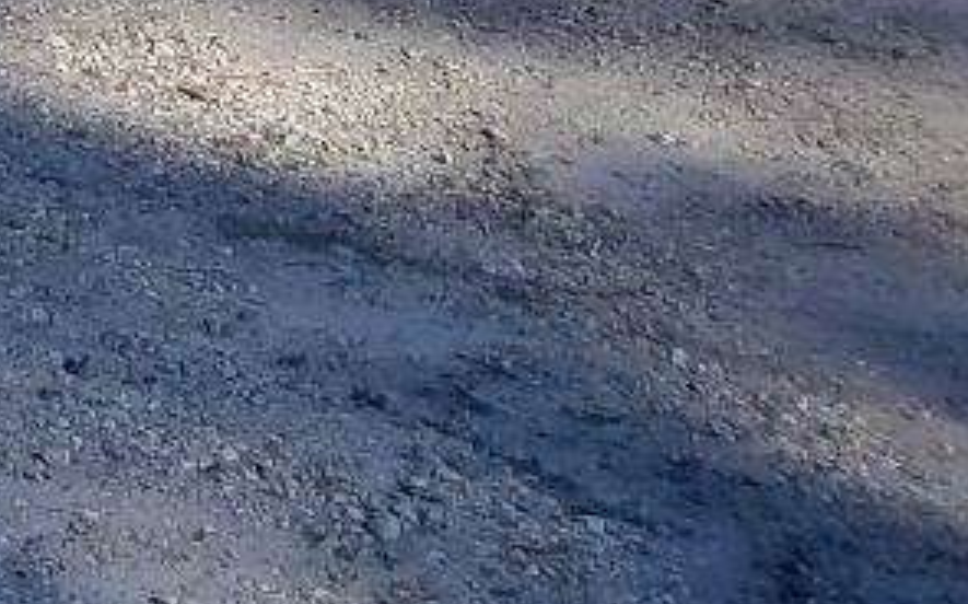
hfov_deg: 13.6
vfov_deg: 9.1
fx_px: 3454
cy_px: -771
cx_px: -981
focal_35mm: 131
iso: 50
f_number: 1.7
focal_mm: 4.2
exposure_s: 1/1292
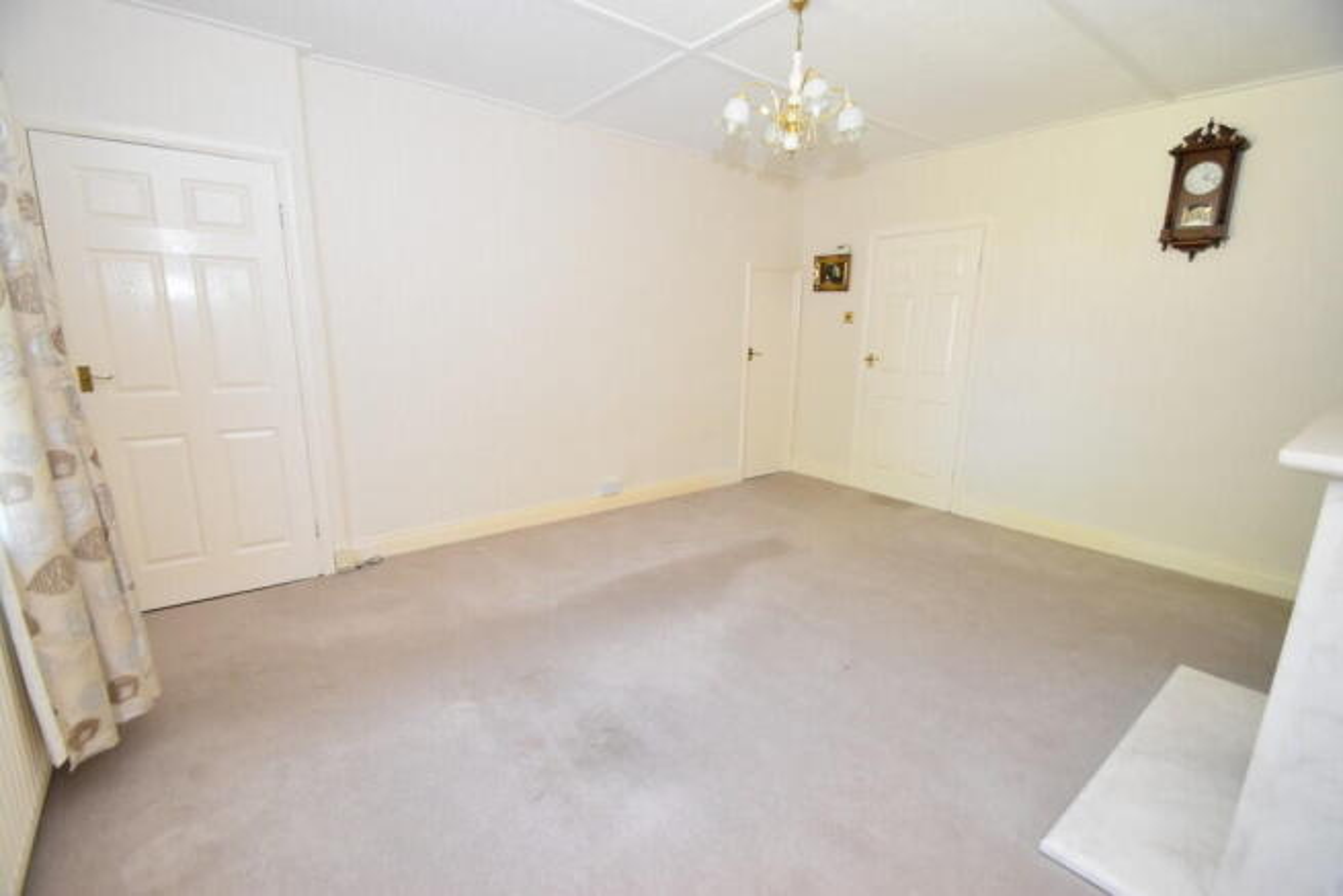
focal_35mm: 15
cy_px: 448
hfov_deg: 100.4
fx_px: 560
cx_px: 672
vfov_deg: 77.4
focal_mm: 10
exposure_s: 1/80
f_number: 4.5
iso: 800
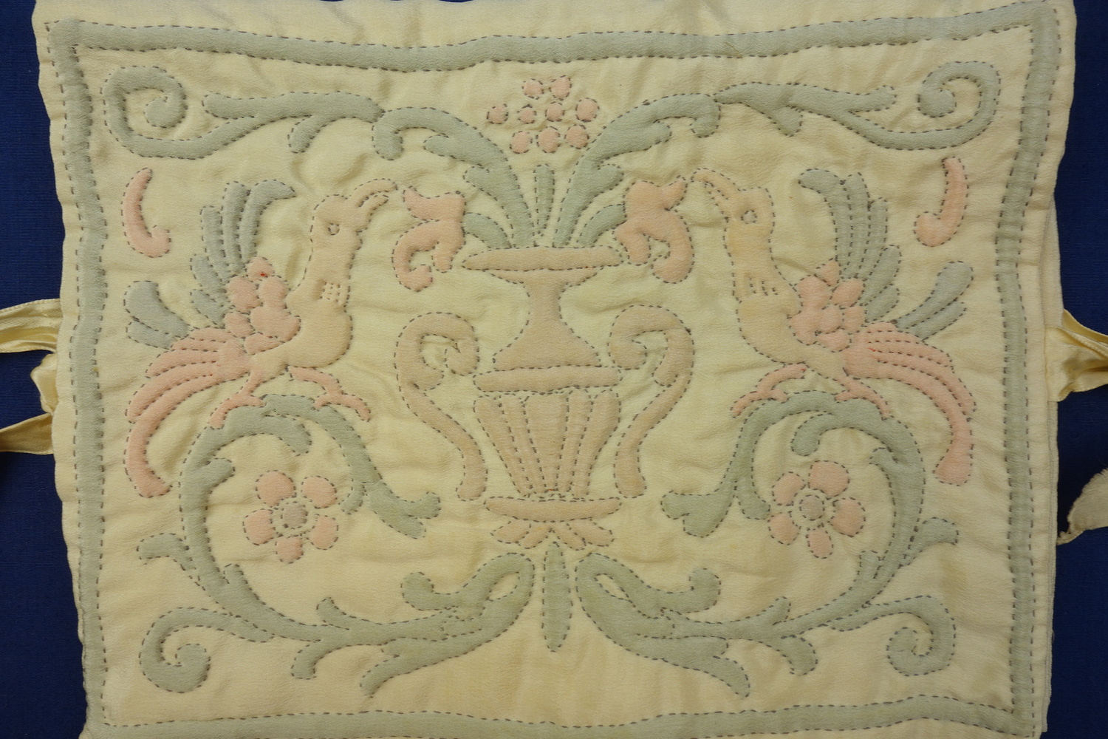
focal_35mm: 30
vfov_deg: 43.6
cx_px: 554
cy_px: 370
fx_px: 923
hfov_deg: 61.9
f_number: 8
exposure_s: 1/40
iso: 160
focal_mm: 11.18
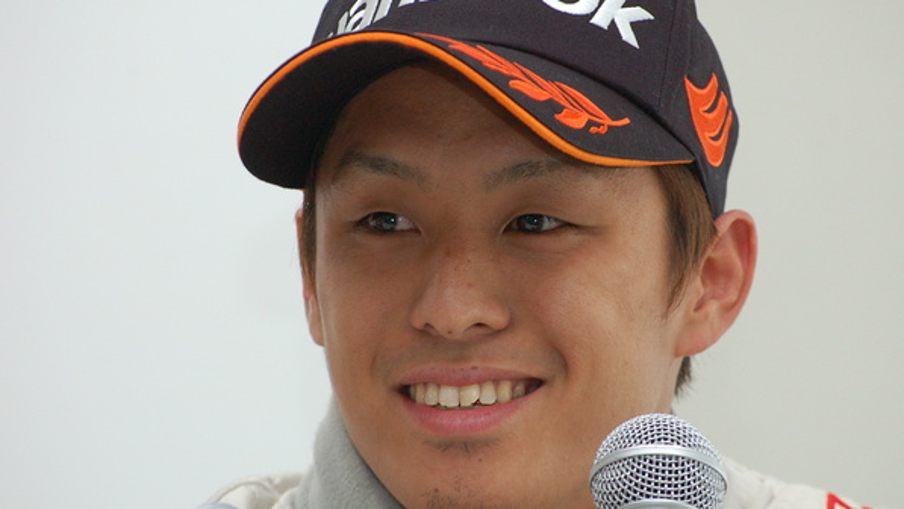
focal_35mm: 304
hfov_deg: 7.1
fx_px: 7288
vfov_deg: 4.0
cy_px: 259
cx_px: 474
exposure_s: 1/60
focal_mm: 160
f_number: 8
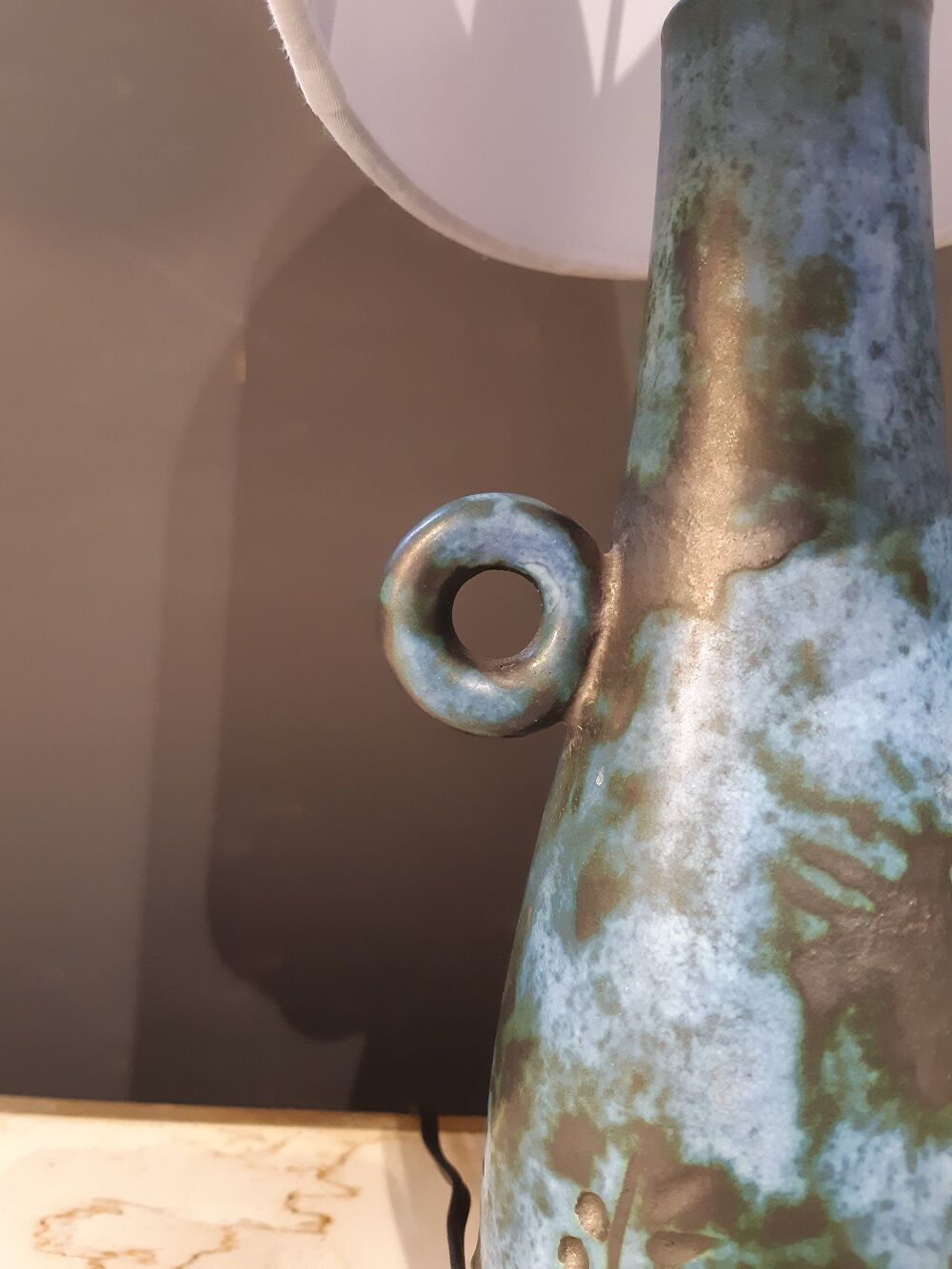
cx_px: 476
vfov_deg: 67.3
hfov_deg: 53.1
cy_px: 634
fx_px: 953
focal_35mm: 26
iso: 250
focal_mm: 3.93
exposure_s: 1/33
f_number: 1.7
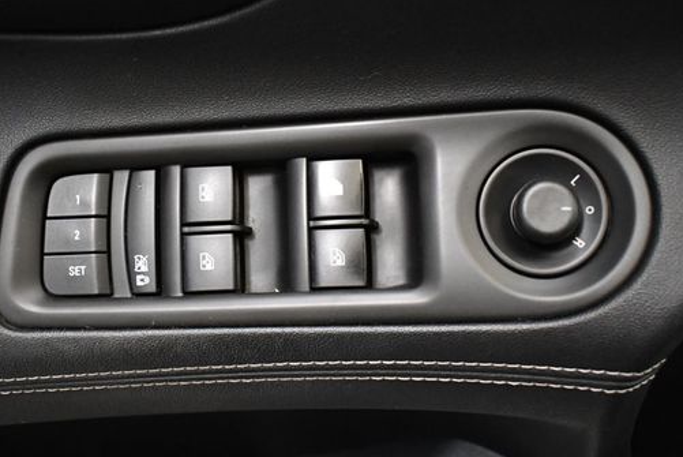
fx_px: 873
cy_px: 225
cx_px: 294
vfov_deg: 29.3
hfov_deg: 42.6
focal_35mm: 46
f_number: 3.5
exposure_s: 1/100
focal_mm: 18
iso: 3200
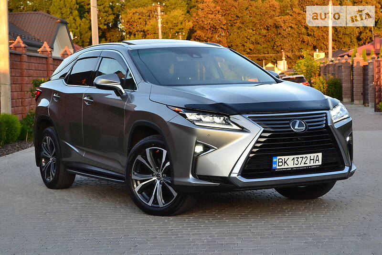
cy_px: 128
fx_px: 875
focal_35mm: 82
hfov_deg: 24.6
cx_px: 191
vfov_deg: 16.5
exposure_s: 1/60
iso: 560
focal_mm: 55
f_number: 8
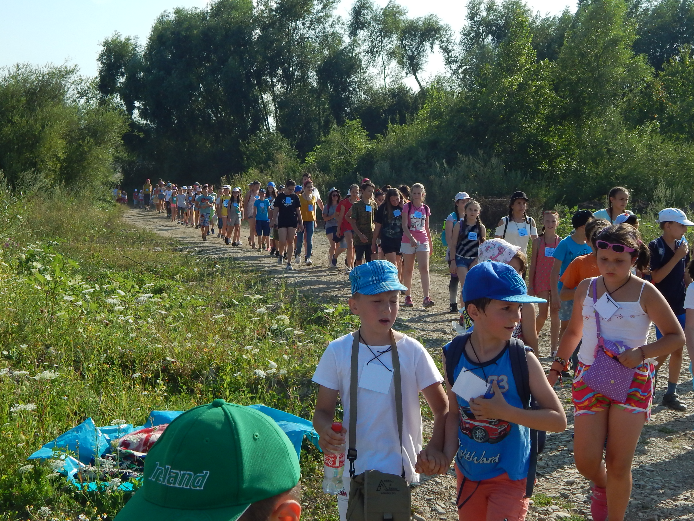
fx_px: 1143
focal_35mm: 57
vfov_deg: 25.6
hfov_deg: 33.8
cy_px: 186
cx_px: 378
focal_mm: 7.7
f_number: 3.6
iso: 125
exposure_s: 1/1000
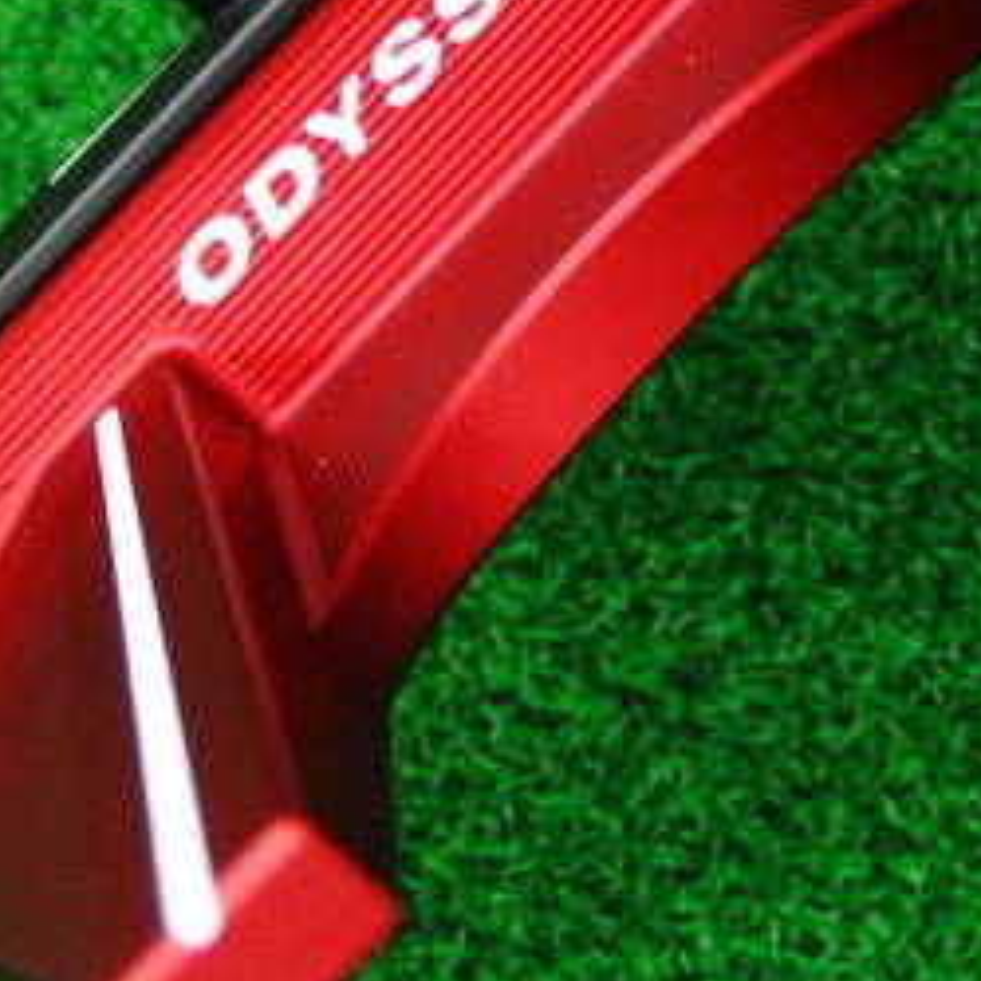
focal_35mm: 84
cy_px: 169
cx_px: 496
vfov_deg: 20.4
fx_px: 2693
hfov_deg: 20.6
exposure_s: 1/25
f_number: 3.6
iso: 400
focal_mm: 6.42
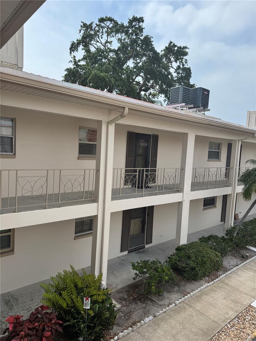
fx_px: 237
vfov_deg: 71.6
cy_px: 170
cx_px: 128
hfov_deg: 56.8
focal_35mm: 24
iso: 80
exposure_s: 1/3096
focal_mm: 6.76
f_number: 1.78
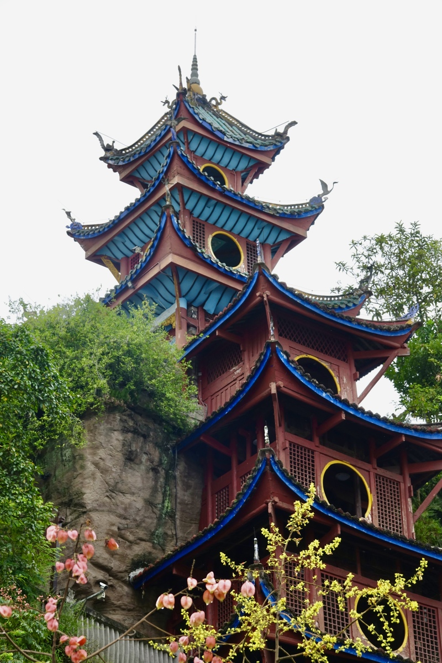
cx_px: 221
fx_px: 2044
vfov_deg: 18.4
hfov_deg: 12.3
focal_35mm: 111
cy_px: 332
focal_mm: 40.73
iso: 100
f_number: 5.6
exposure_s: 1/100
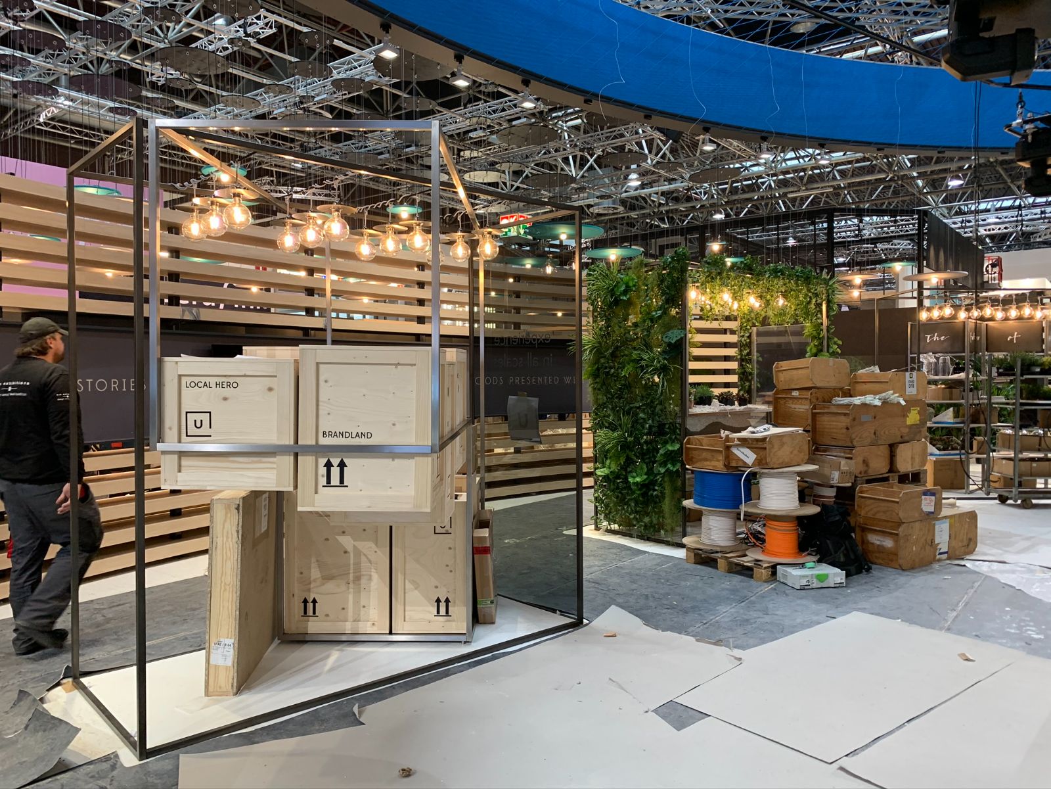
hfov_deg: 67.3
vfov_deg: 53.1
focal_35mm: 26
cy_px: 394
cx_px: 526
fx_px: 789
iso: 100
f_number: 1.8
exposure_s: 1/50
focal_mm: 4.25
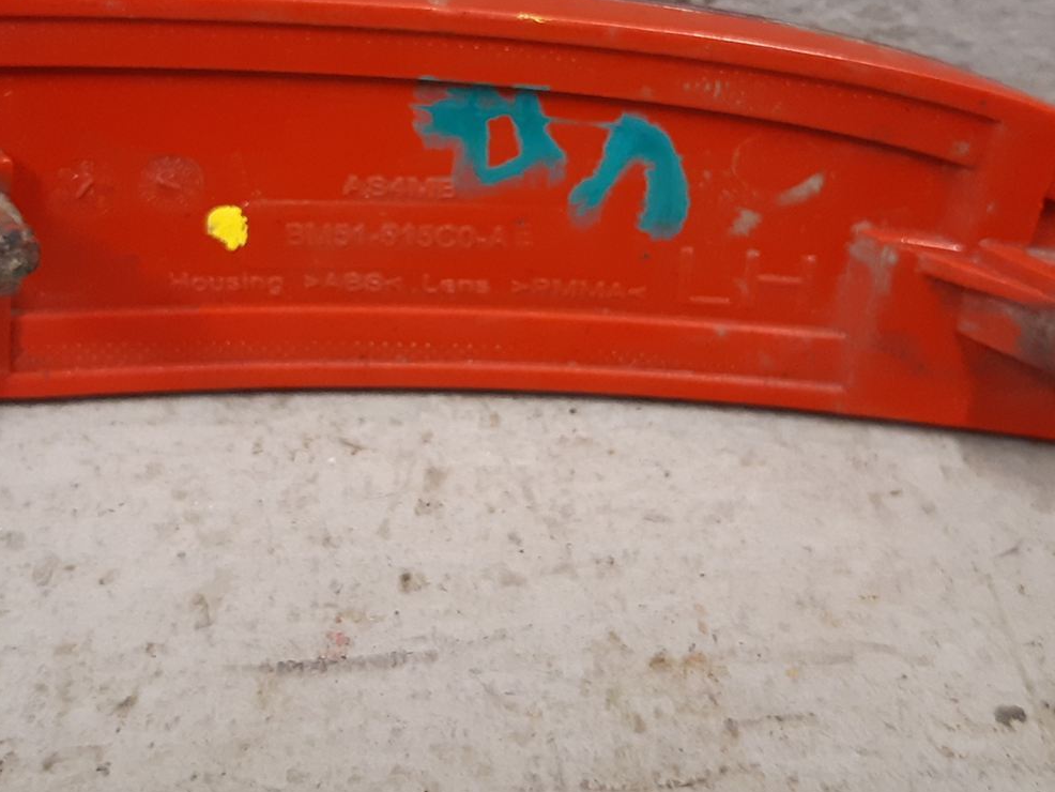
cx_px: 473
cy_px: 216
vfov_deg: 26.8
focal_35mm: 54
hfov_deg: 35.5
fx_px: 1646
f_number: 1.7
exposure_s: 1/50
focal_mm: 3.93
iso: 250
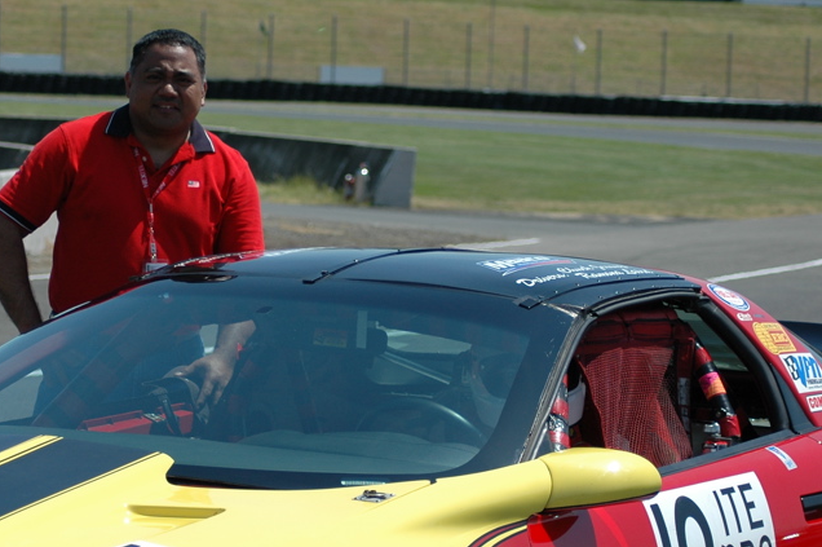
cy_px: 326
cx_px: 258
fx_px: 3764
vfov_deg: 8.3
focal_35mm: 165
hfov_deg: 12.4
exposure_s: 1/1600
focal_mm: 70
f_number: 4.5
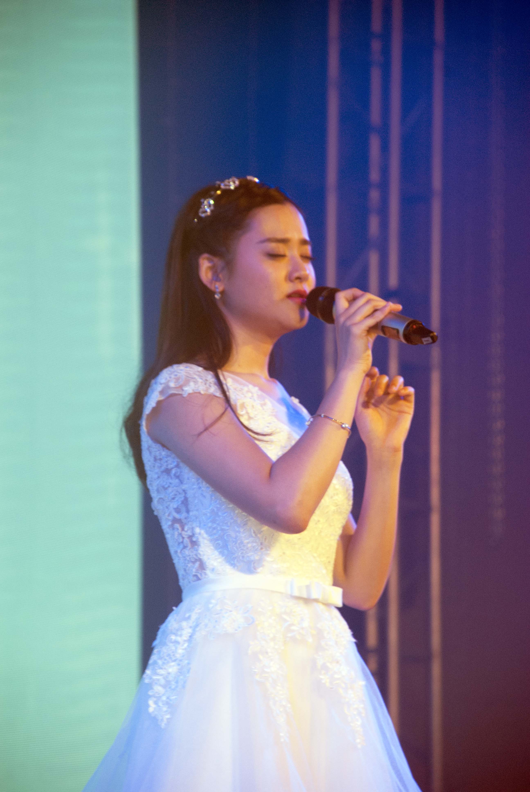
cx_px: 265
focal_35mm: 202
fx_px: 4459
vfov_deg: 10.1
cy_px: 396
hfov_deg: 6.8
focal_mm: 135
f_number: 5.6
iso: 640
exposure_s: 1/125
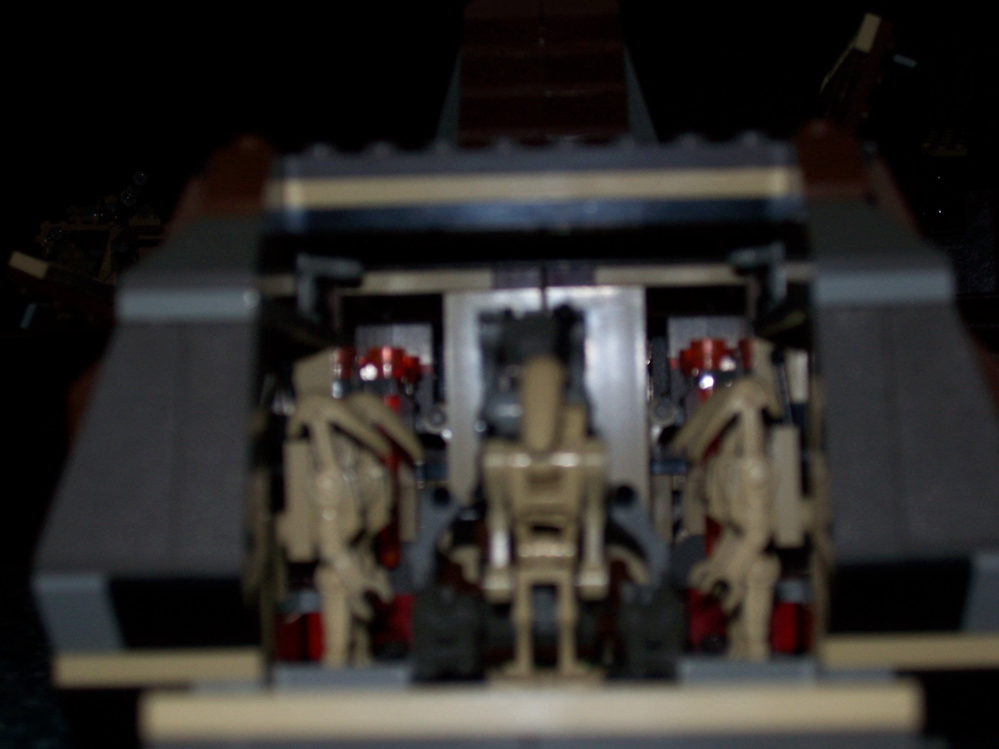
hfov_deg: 29.4
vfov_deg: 22.3
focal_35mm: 66
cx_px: 500
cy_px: 374
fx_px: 1905
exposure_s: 1/90
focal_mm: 10.8
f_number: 4
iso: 80
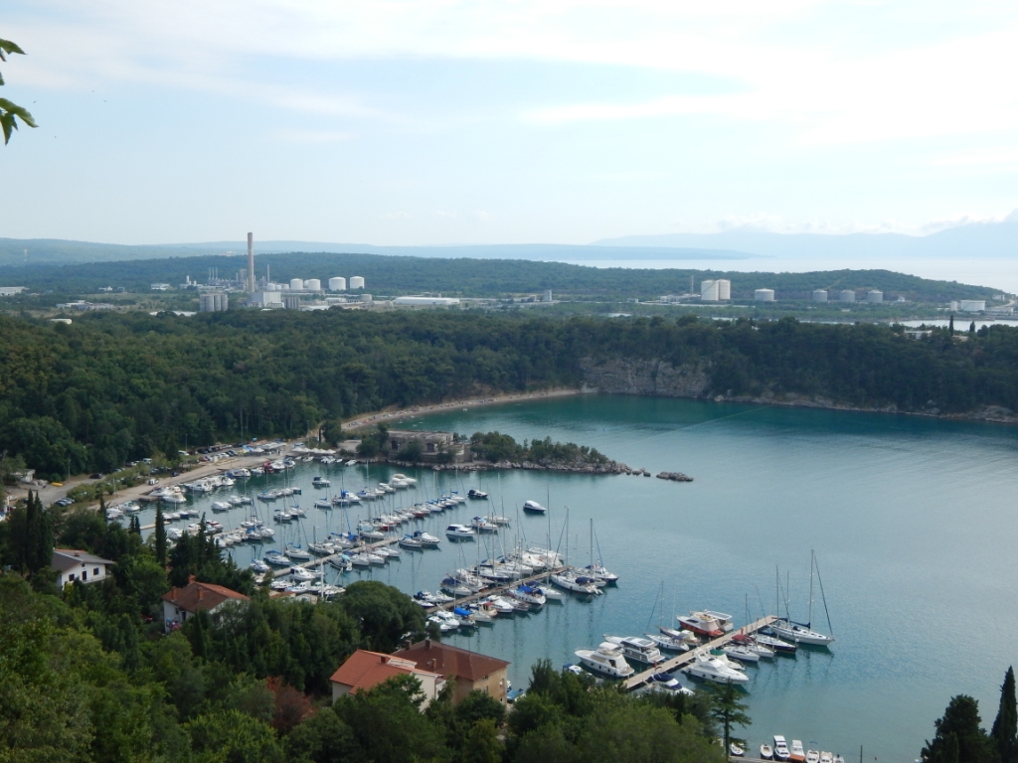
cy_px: 382
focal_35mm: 38
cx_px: 509
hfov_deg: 49.0
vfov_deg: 37.7
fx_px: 1118
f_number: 3.4
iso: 125
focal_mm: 6.8
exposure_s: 1/1250
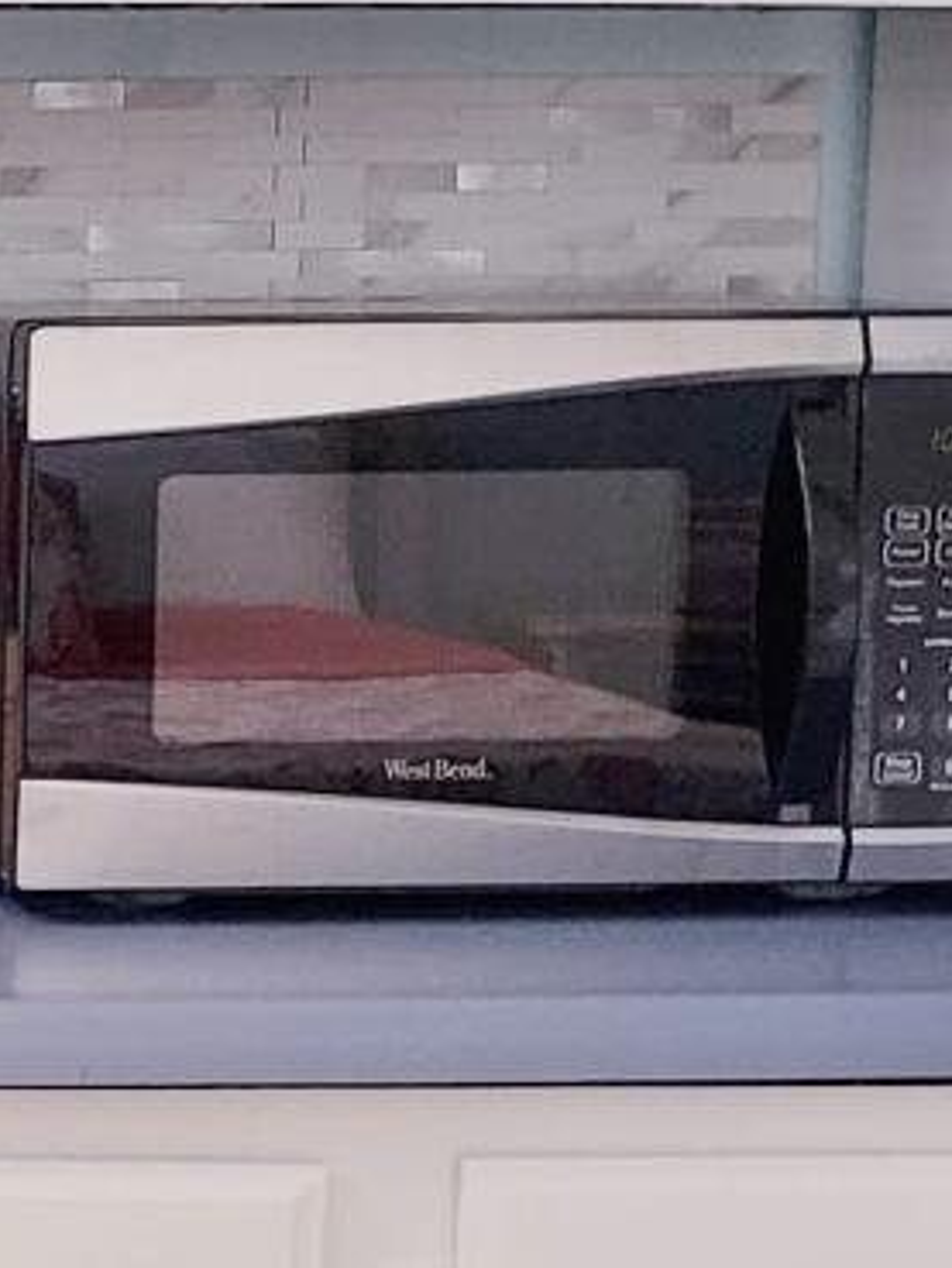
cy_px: 866
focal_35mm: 141
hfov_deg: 9.8
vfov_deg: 14.0
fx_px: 5167
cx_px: -976
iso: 160
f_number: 2.4
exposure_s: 1/120
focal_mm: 4.3
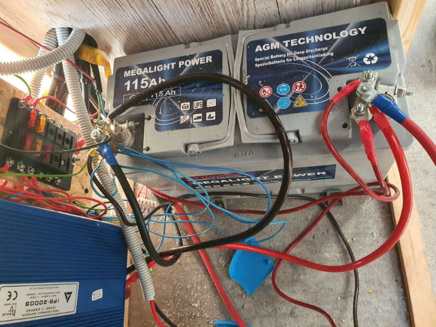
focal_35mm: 26
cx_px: 218
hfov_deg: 67.3
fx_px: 327
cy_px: 164
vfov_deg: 53.1
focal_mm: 4.3
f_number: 2.4
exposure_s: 1/50
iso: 640
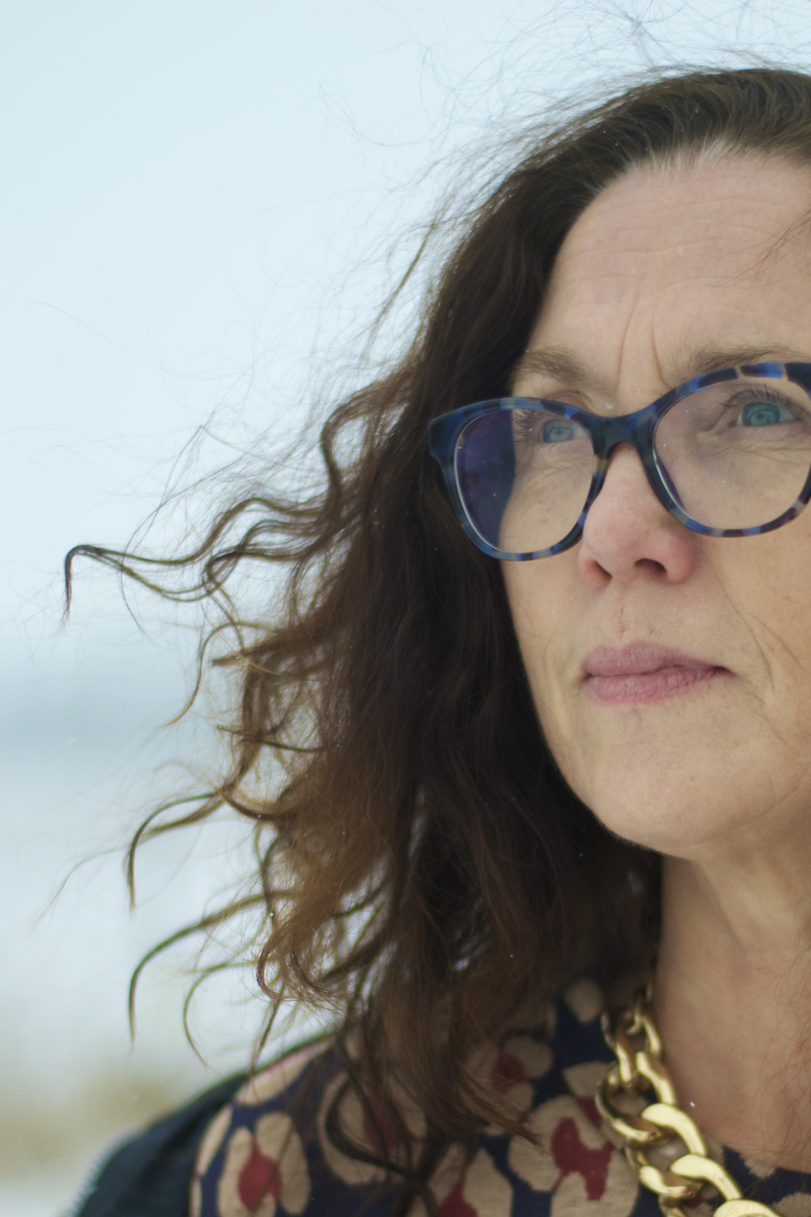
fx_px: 3751
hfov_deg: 12.3
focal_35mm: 111
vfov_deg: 18.3
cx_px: 566
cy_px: 897
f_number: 1.8
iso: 200
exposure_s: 1/1000
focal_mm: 50
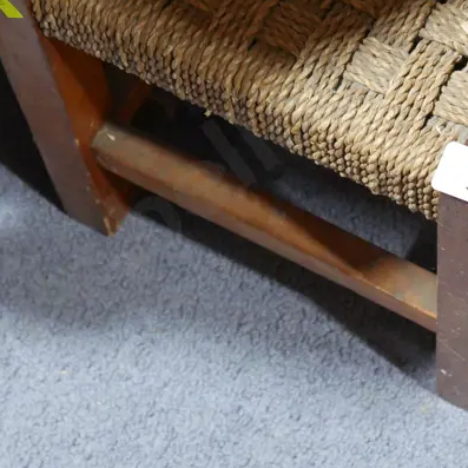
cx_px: 389
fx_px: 1744
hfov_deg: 15.2
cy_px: 47
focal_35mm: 114
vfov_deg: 15.1
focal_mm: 25
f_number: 5.3
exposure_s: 1/60
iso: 2000
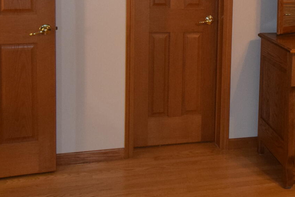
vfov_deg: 24.4
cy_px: 1
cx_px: 219
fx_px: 434
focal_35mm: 53
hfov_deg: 36.7
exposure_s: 1/60
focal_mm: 10
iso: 1000
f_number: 4.5
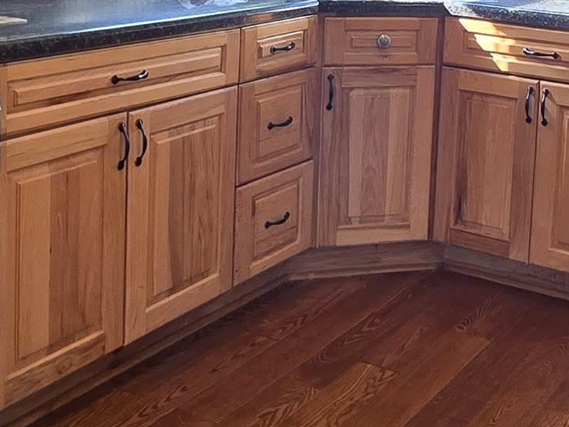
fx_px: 888
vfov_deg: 25.2
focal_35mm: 54
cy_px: -39
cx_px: 425
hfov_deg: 34.8
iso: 125
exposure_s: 1/60
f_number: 2.2
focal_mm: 2.2
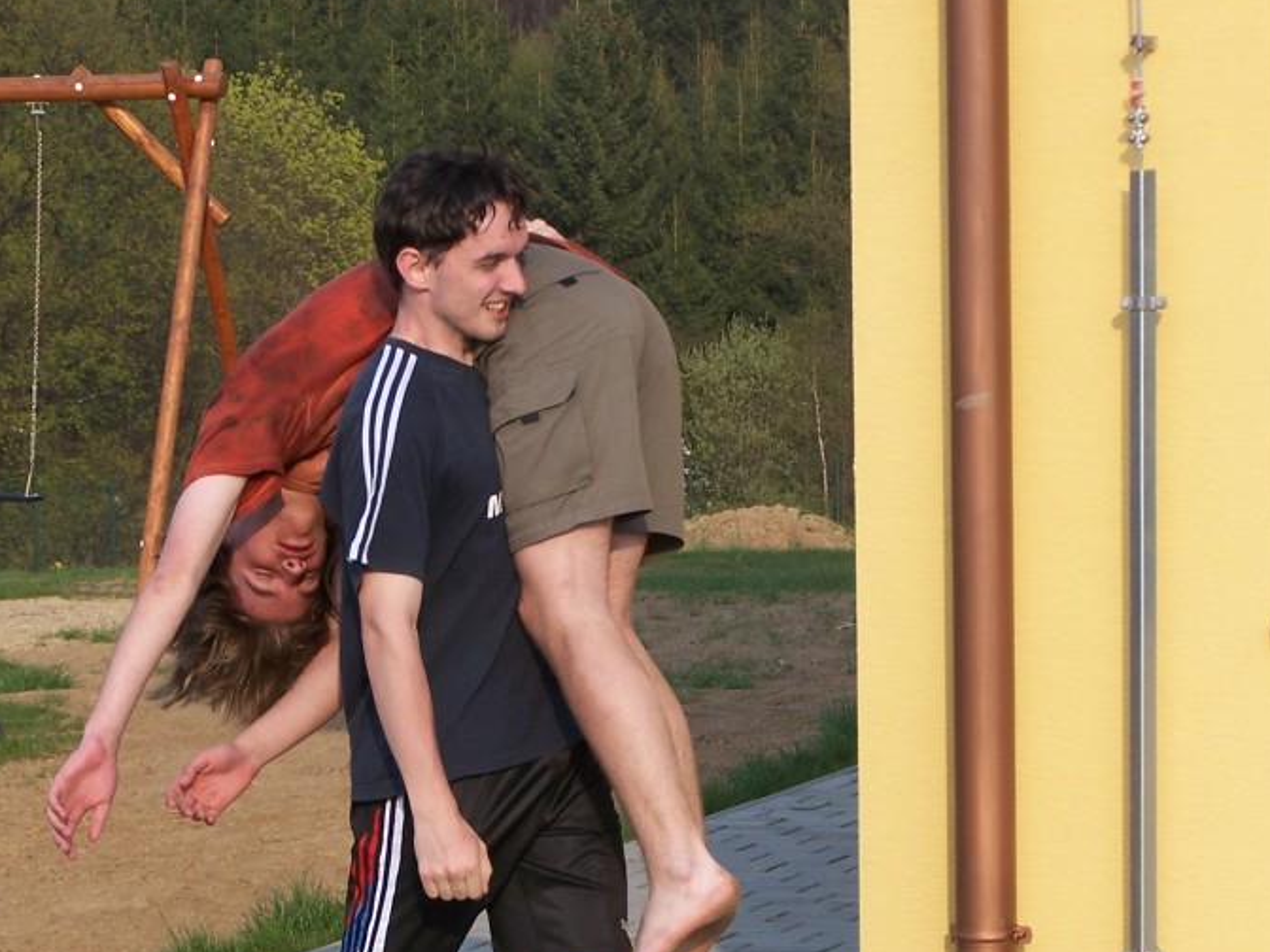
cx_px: 539
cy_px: 705
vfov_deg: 9.3
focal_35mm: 160
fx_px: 5870
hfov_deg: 12.3
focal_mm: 17.5
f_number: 3.2
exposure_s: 1/640
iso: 80
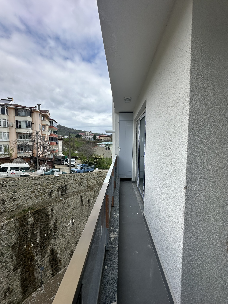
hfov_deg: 85.7
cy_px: 152
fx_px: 123
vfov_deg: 102.1
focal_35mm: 14
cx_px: 114
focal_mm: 2.22
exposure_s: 1/1511
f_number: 2.2
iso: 40
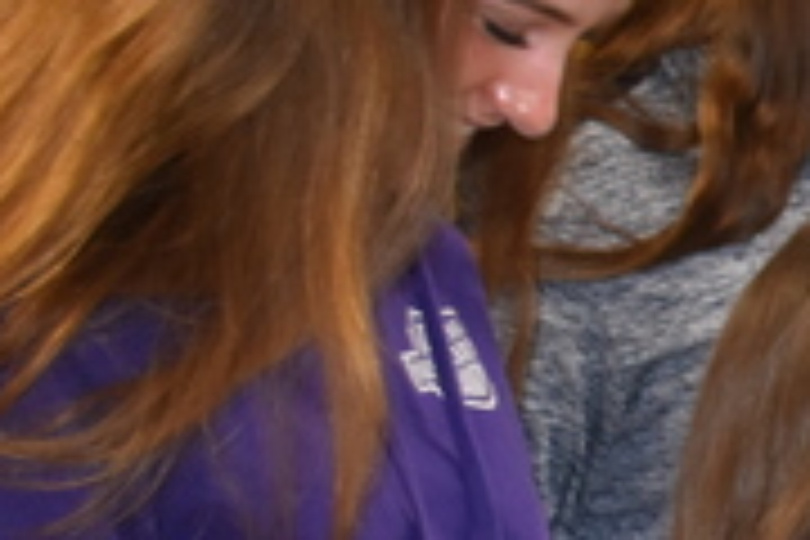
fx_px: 5760
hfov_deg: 7.3
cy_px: 565
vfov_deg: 5.4
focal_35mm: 256
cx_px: 2214
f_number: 4.5
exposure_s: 1/80
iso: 800
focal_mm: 30
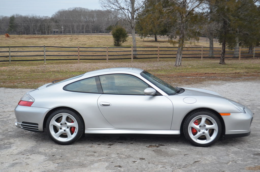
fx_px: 346
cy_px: 86
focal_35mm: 48
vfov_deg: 27.9
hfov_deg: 41.2
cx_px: 130
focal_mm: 32
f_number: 4.8
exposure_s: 1/60
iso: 800
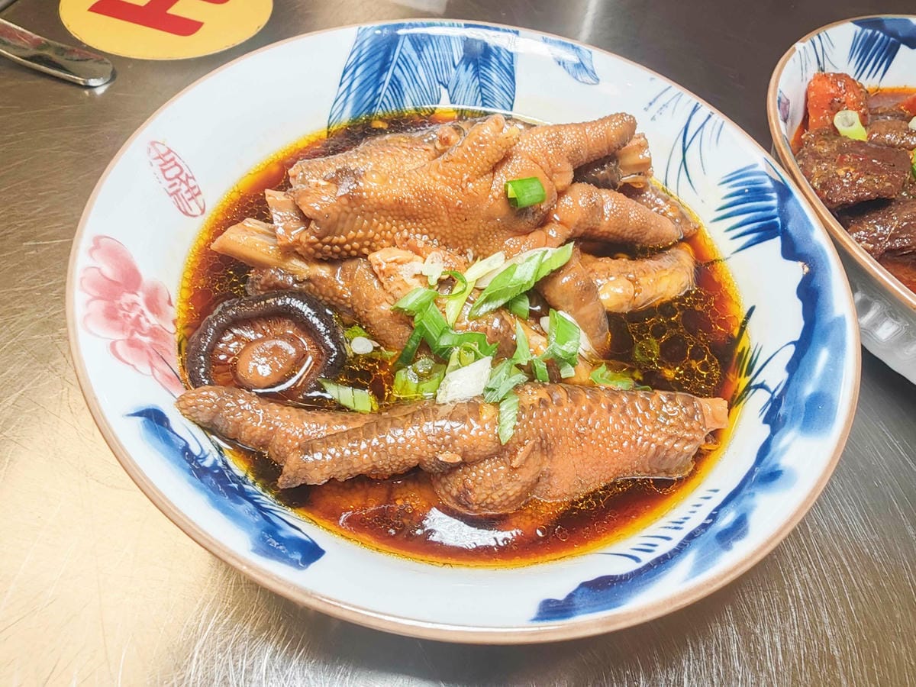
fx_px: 609
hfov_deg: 73.9
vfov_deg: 58.9
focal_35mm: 23
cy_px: 344
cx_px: 458
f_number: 1.8
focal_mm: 2.03
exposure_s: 1/60
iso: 125
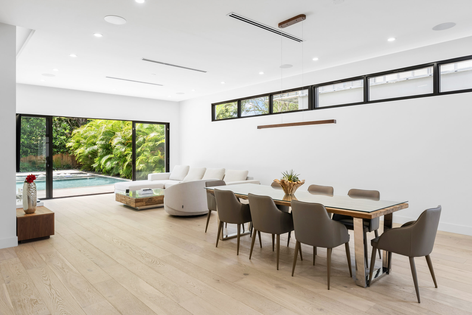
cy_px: 158
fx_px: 302
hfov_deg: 76.1
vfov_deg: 55.2
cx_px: 236
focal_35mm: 23
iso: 250
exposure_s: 1/50
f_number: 8
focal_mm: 23
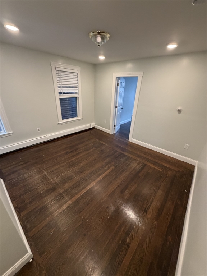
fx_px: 112
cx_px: 104
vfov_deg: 102.1
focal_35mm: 14
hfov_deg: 85.7
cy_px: 138
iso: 400
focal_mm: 2.22
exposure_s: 1/60
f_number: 2.2
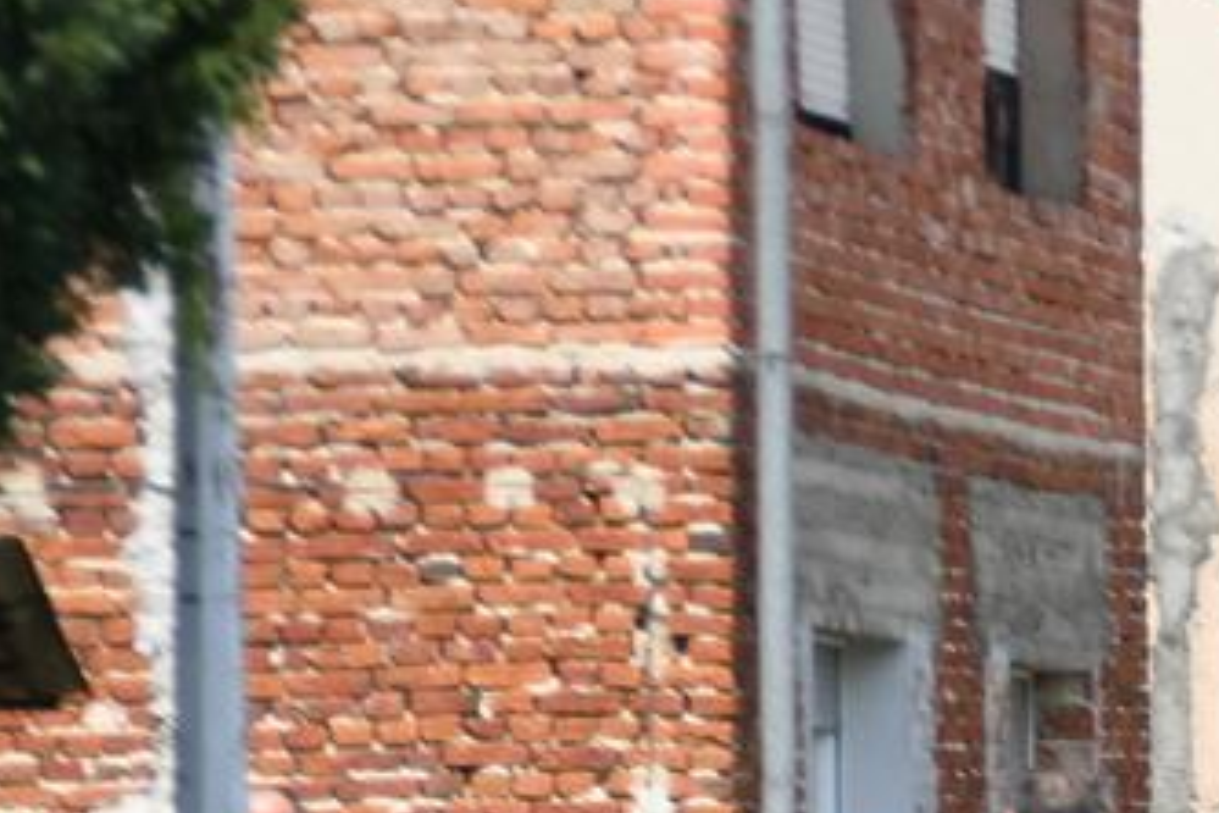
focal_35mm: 538
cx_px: 2035
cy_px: 1053
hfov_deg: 3.8
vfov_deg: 2.6
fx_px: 18216
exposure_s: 1/1600
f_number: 5
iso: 400
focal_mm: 75
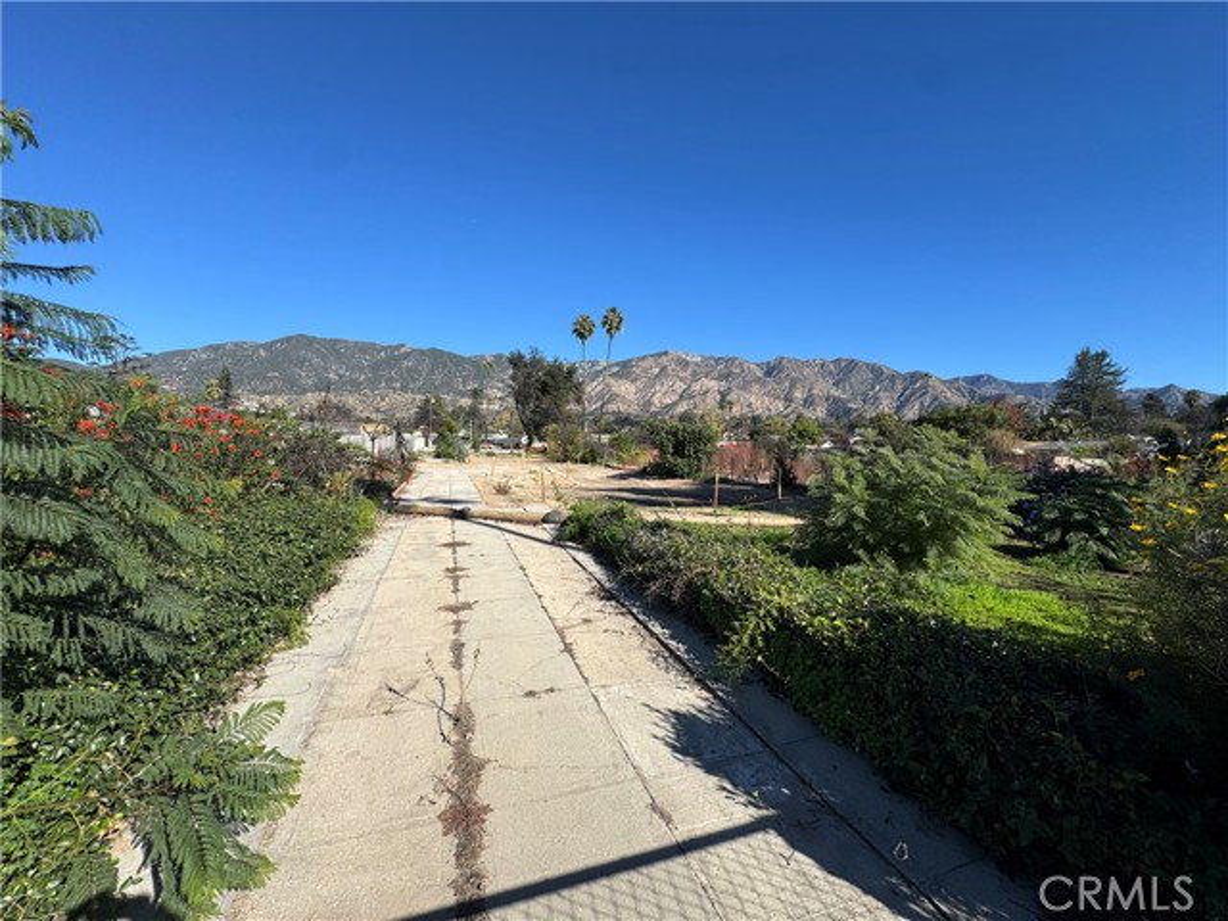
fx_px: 497
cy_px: 460
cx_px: 614
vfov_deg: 85.7
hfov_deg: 102.1
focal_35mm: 14
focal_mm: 2.22
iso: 50
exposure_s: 1/1927
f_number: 2.2
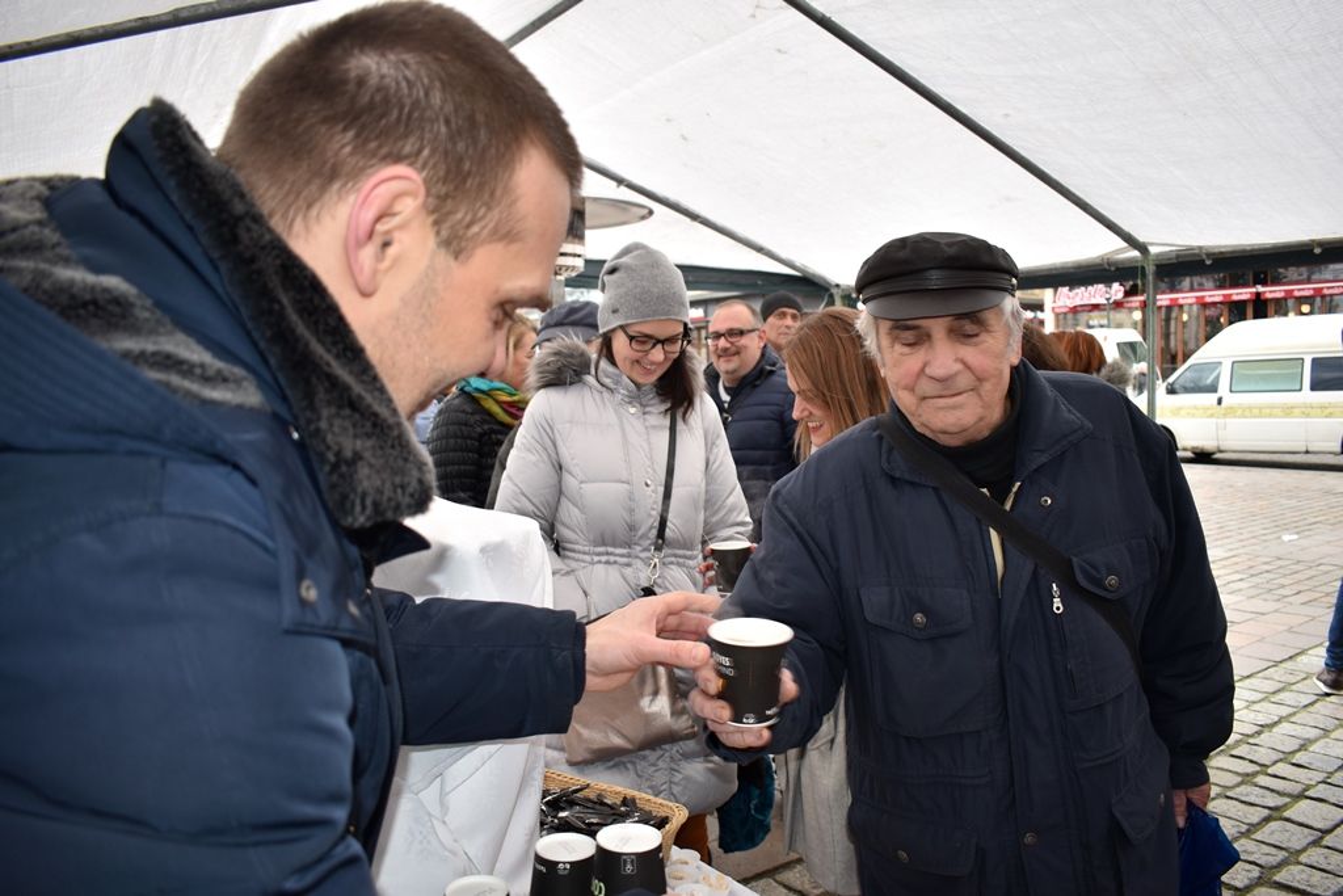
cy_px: 448
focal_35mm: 27
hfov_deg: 67.4
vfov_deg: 47.9
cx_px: 672
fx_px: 1007
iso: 140
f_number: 3.5
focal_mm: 18
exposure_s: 1/60
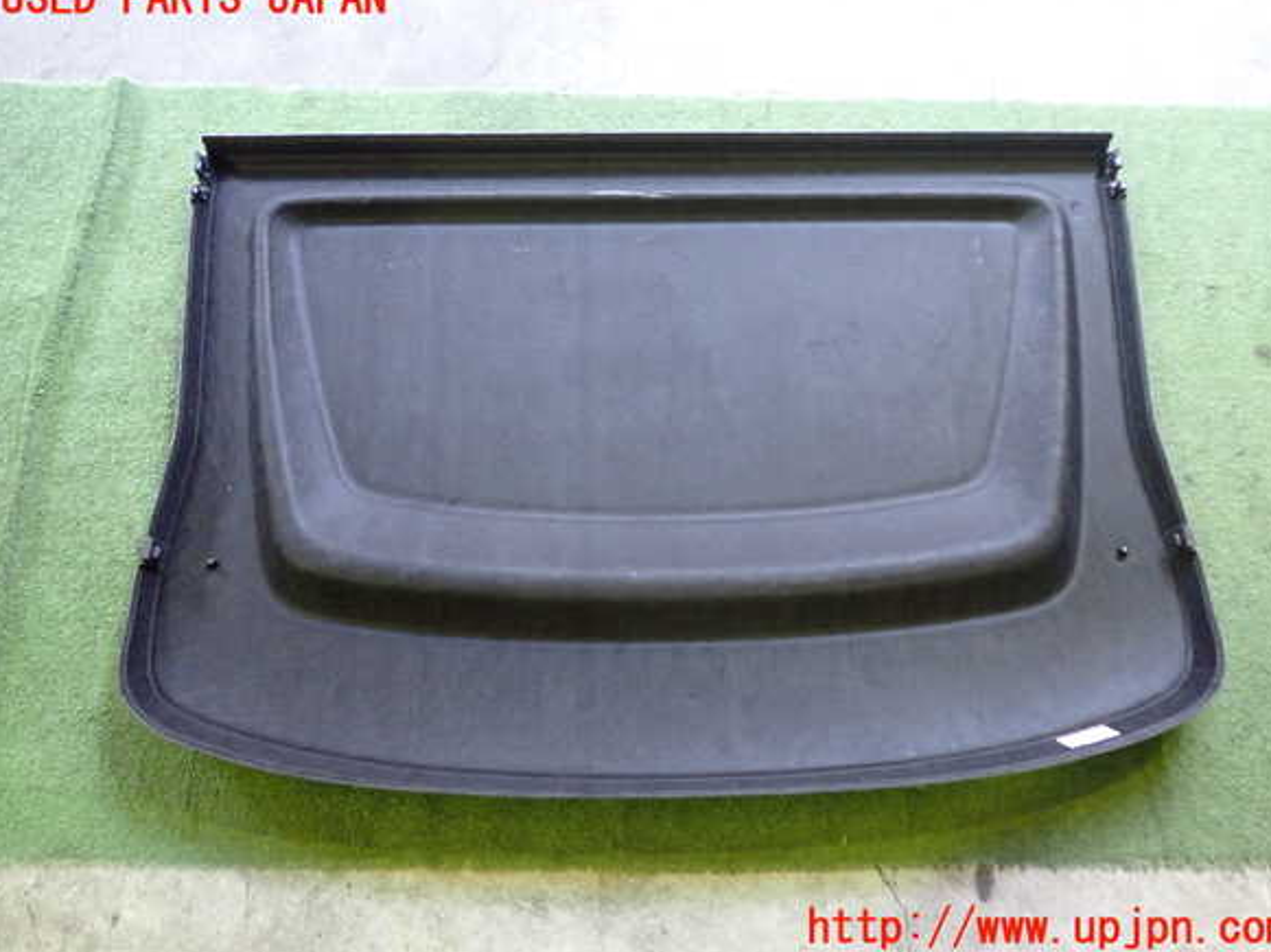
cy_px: 464
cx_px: 645
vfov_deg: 45.4
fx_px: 1138
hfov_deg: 58.4
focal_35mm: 31
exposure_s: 1/30
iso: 640
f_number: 2.3
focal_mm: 5.4
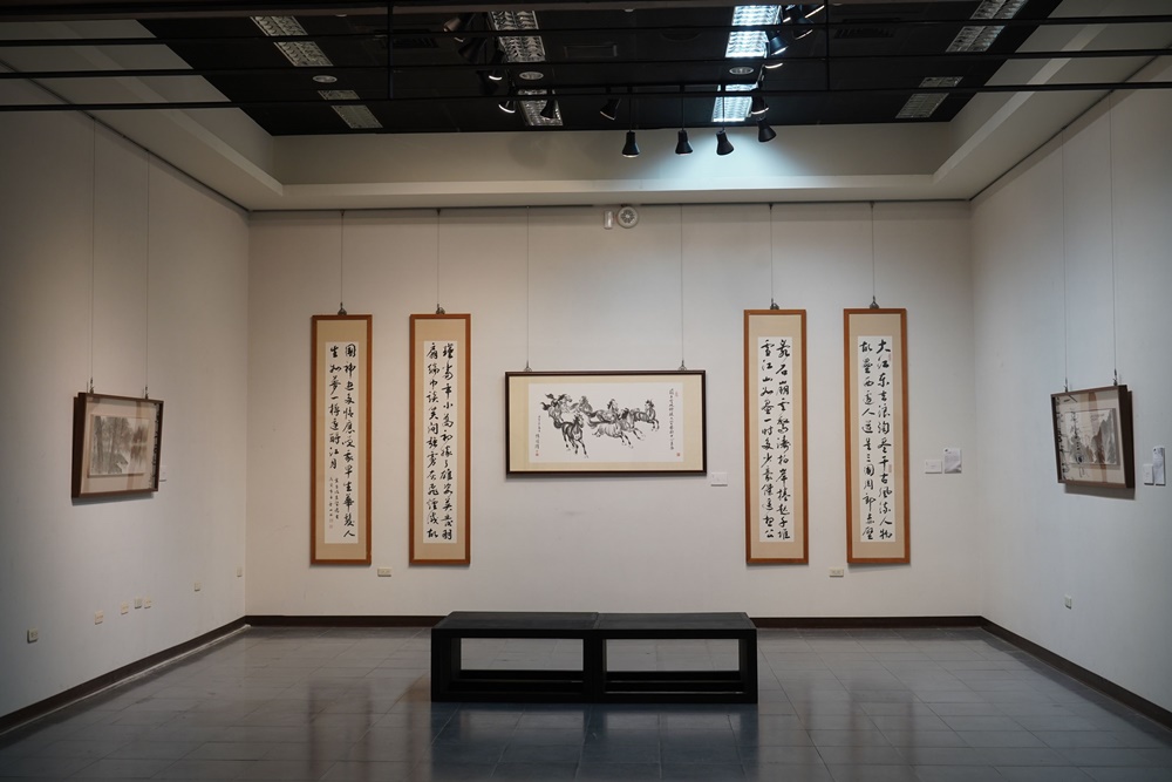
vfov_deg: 35.1
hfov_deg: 50.7
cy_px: 391
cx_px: 586
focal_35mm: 38
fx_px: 1237
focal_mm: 38
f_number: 6.3
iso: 500
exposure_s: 1/40
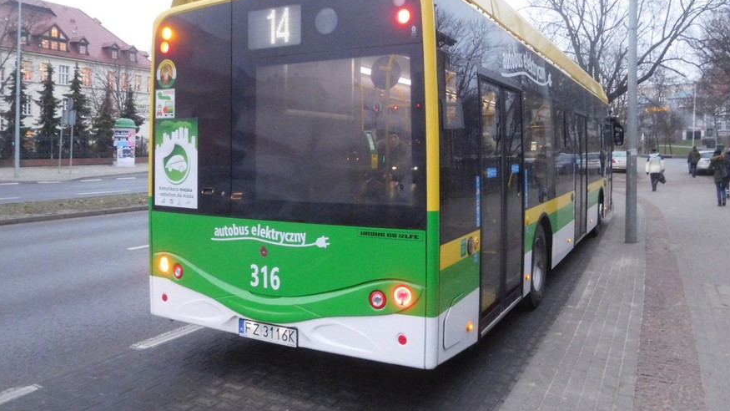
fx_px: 542
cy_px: 152
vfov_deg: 41.2
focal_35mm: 28
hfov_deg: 67.9
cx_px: 360
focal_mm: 4.5
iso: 800
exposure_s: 1/50
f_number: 3.4
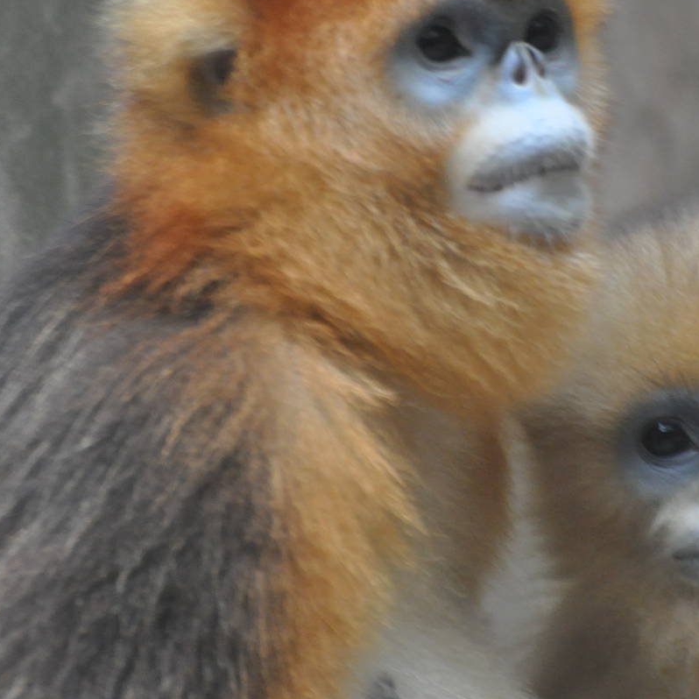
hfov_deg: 2.5
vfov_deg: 2.5
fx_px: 15741
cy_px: 255
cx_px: 526
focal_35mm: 689
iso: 1600
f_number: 5.6
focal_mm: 270
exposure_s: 1/25
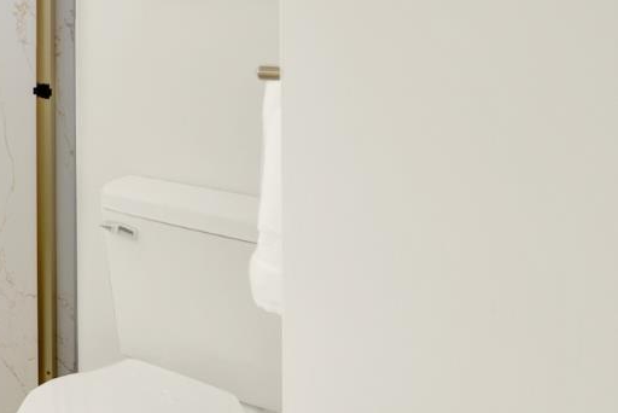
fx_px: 704
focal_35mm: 41
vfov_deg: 30.5
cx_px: -286
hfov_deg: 30.0
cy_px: 6
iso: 100
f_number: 14
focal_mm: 14
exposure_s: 1/15
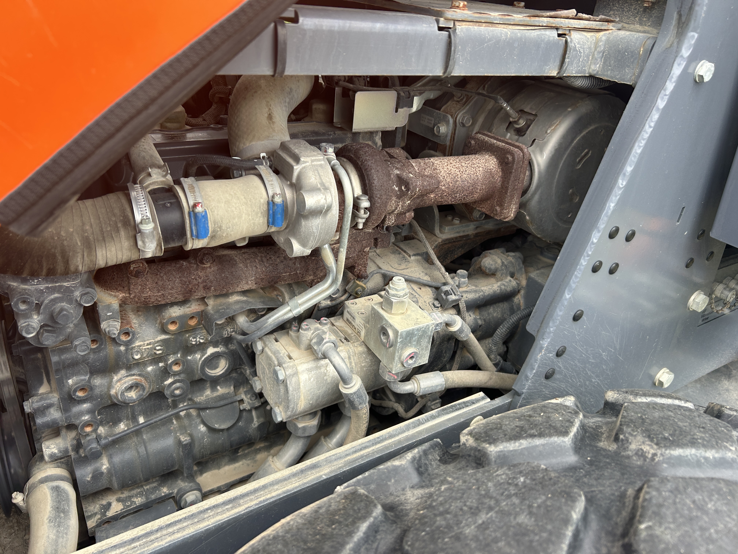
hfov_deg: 67.3
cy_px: 277
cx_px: 369
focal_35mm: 26
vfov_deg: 53.1
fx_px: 554
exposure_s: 1/290
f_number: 1.5
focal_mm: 5.7
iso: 40
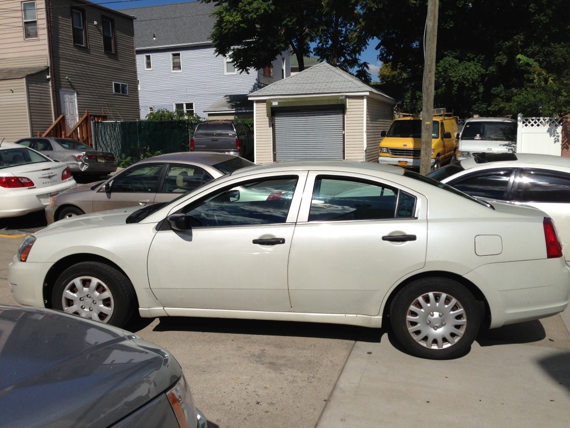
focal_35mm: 33
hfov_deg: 55.4
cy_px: 214
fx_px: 543
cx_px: 285
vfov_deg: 42.9
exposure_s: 1/3623
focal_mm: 4.13
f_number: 2.4
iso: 50
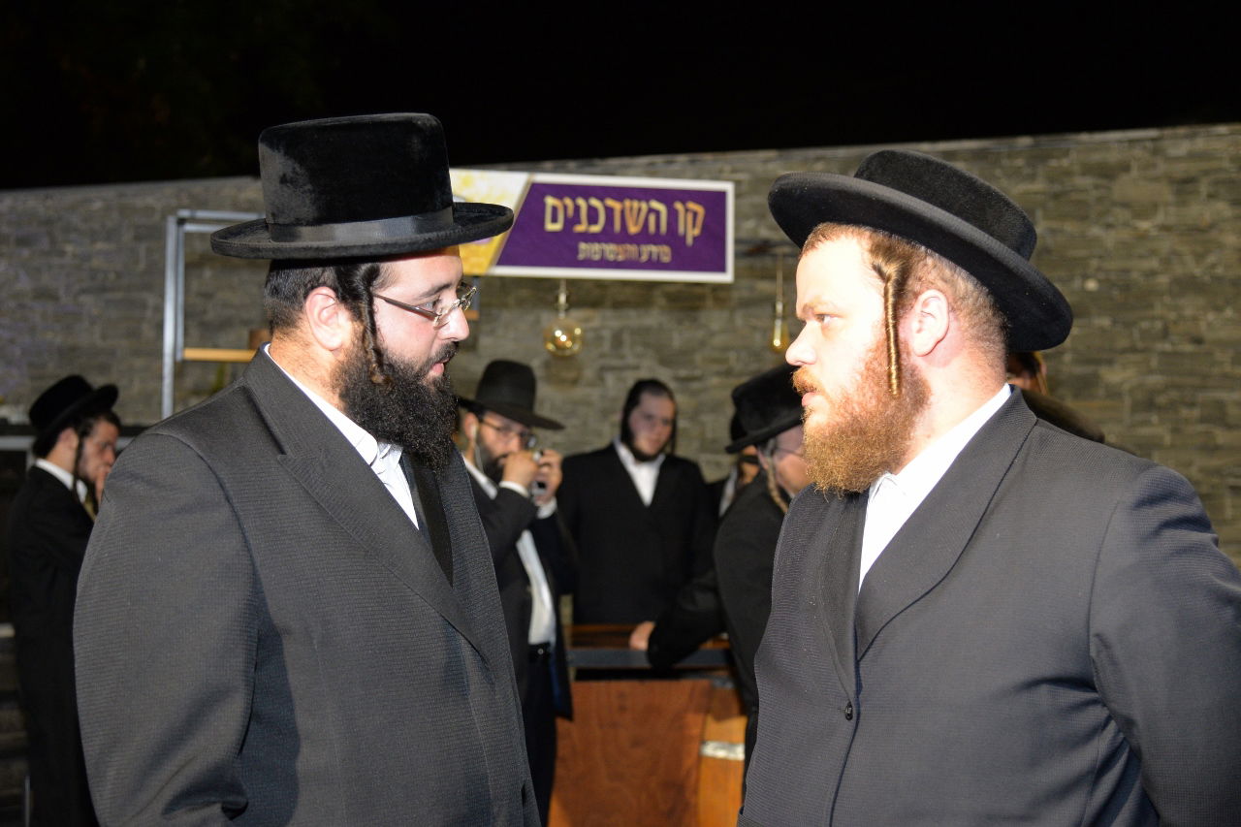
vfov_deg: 26.0
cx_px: 620
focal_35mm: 52
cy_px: 414
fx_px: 1792
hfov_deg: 38.2
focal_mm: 52
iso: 2000
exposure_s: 1/100
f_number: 4
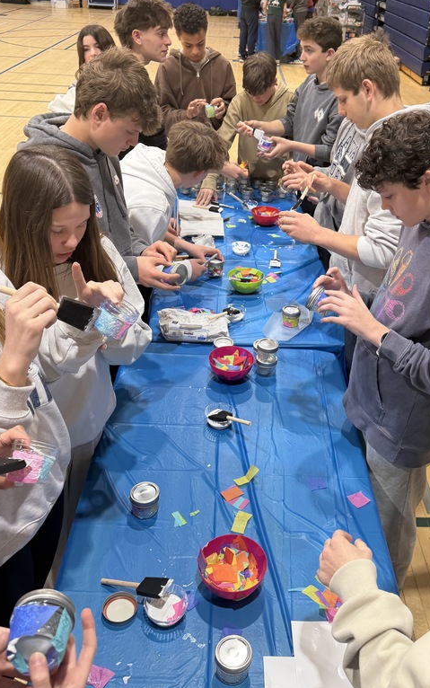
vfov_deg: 56.6
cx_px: 261
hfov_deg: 37.1
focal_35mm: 34
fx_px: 637
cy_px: 317
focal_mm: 6.76
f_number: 1.78
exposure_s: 1/121
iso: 200
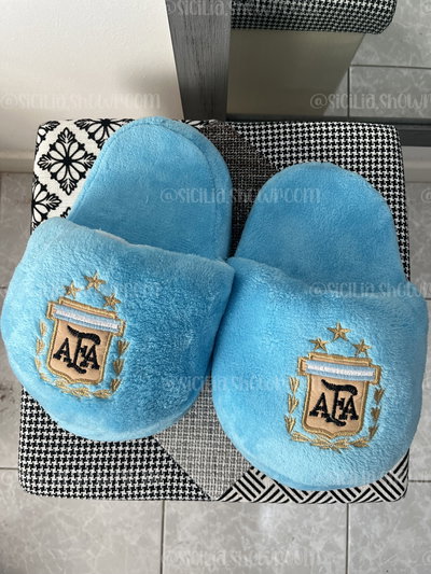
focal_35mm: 26
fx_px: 431
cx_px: 216
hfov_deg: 53.1
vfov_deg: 67.3
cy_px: 287
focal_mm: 5.1
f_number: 1.6
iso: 100
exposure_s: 1/122
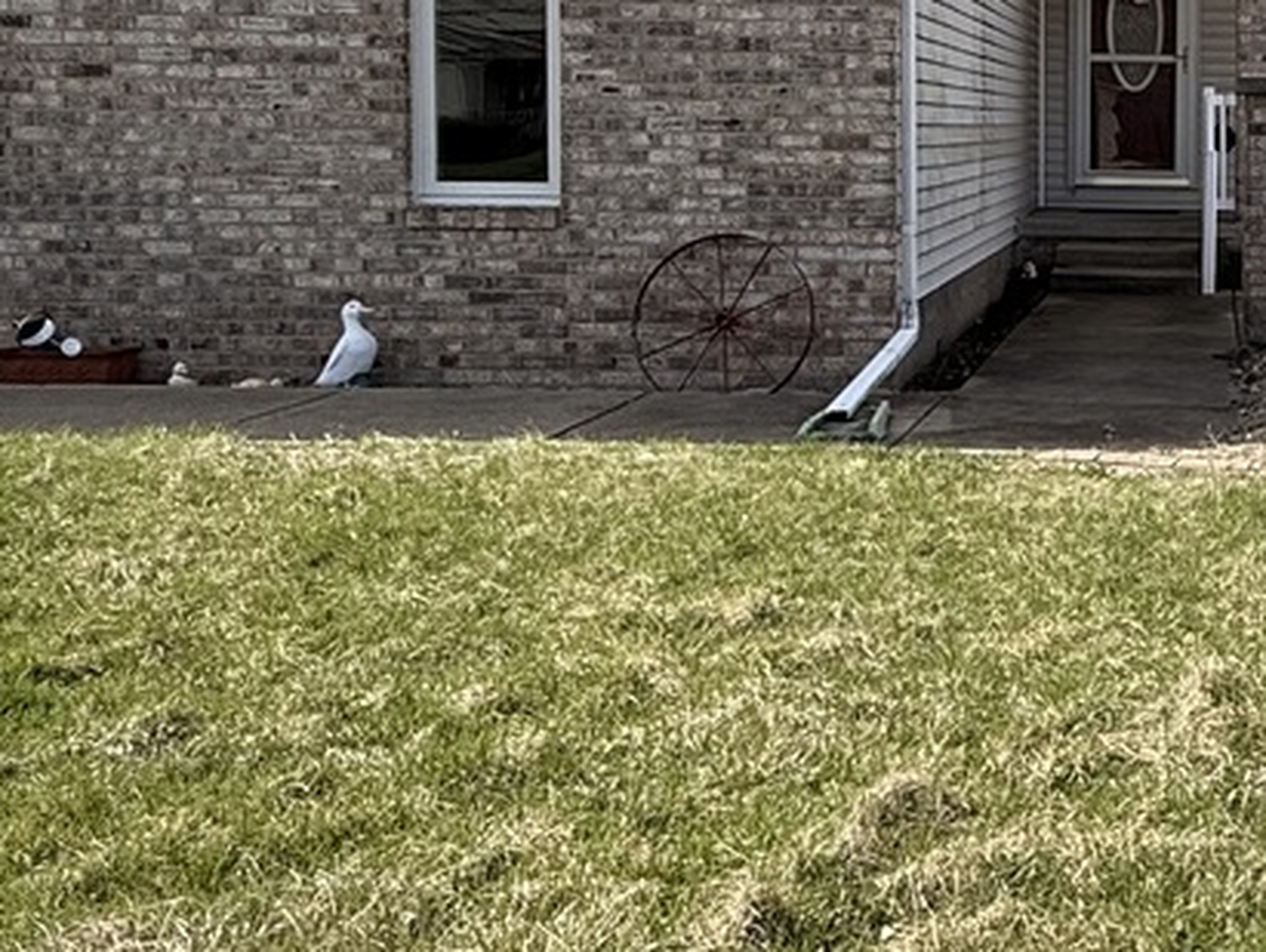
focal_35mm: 49
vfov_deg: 29.1
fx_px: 1794
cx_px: 1248
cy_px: 210
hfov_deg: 35.4
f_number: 2.2
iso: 64
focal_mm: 2.22
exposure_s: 1/1613
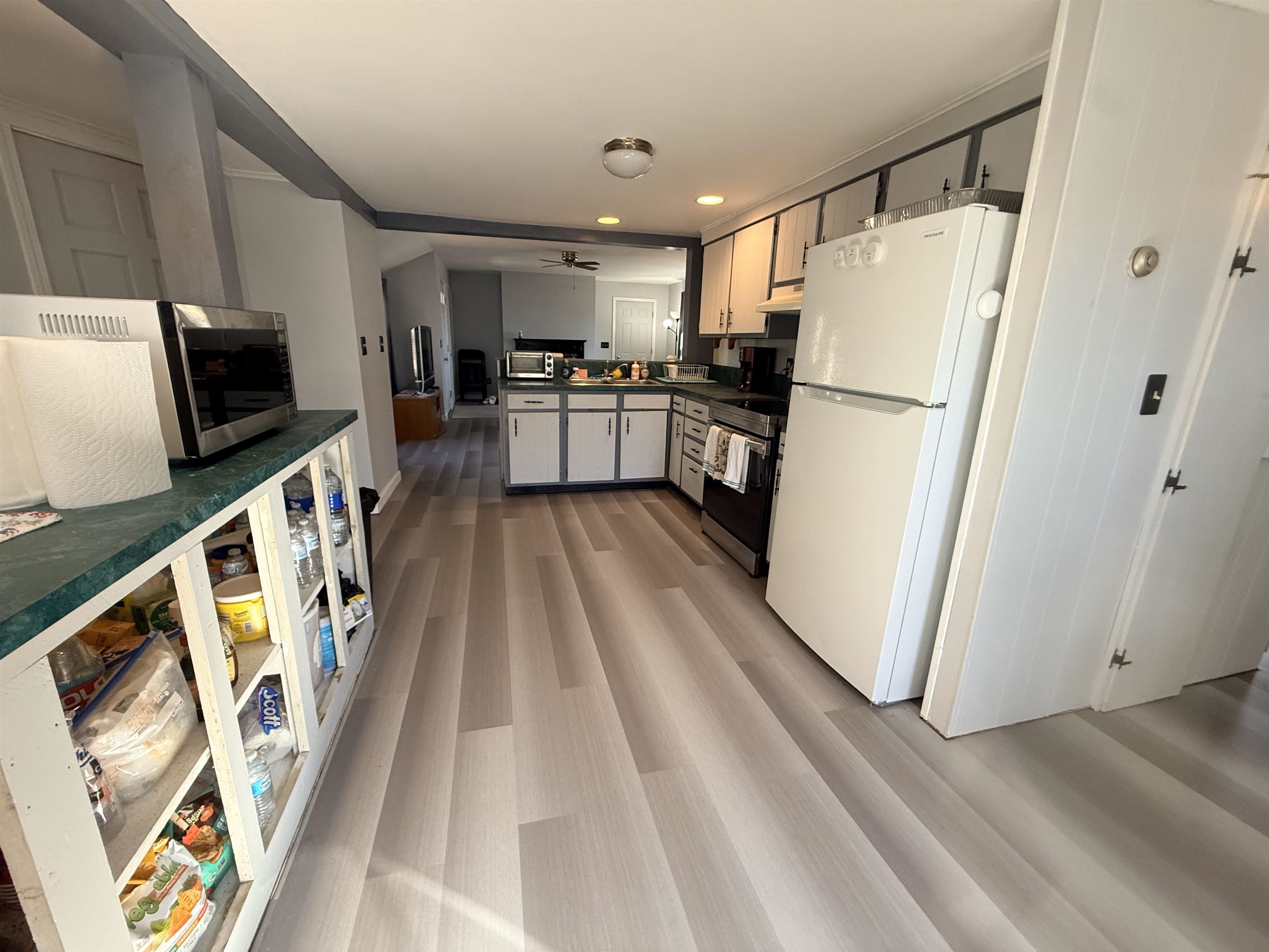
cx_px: 634
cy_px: 476
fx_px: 513
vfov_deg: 85.7
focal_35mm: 14
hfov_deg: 102.1
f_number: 2.2
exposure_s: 1/120
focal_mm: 2.22
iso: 320
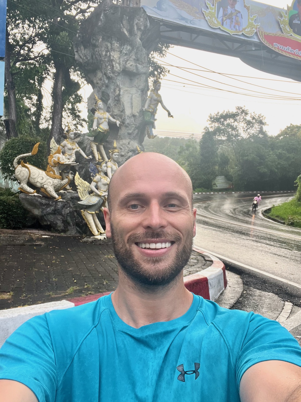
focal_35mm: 30
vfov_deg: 60.0
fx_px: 348
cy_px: 201
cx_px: 150
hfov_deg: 46.8
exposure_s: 1/121
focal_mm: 2.71
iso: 50
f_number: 2.2
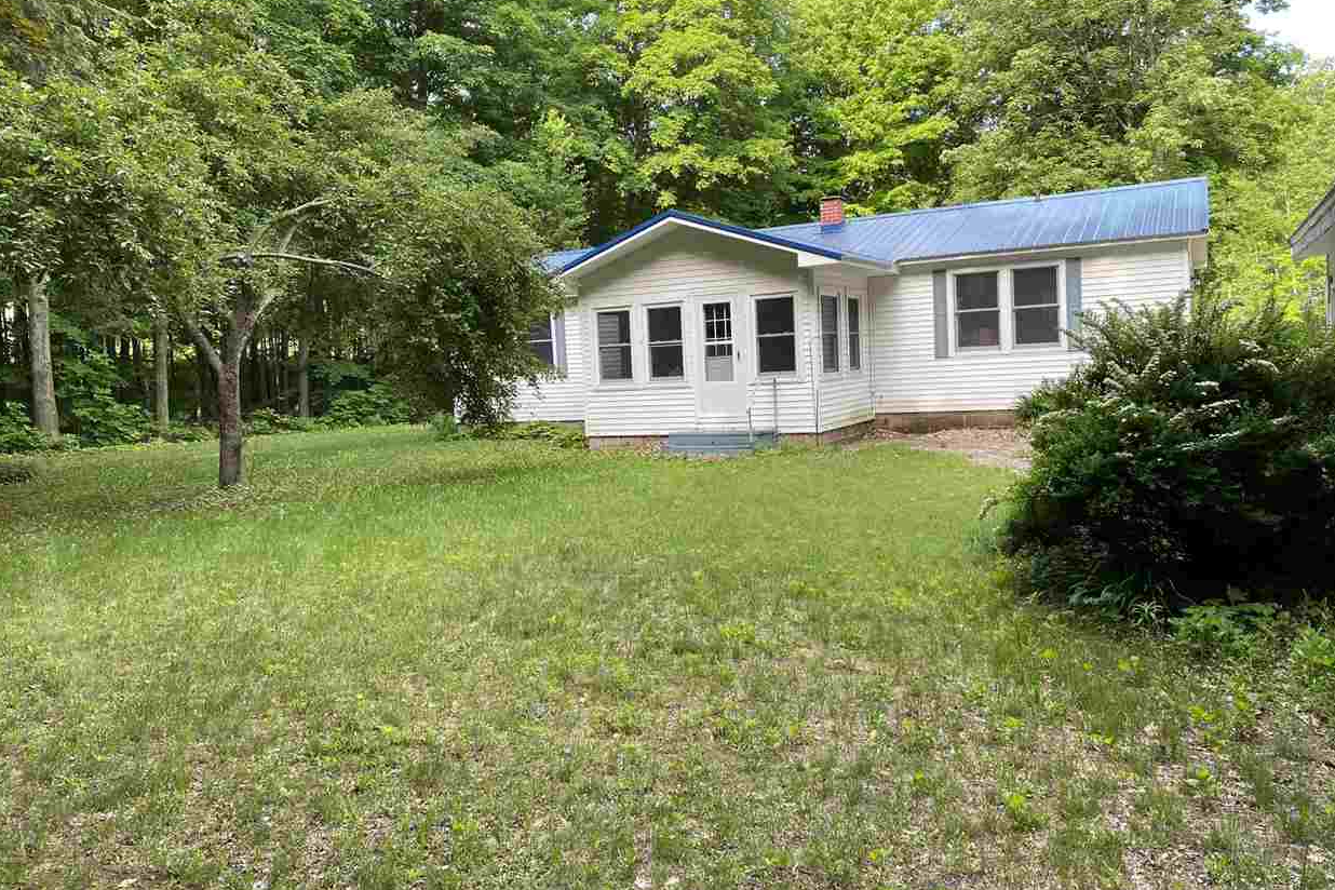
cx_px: 651
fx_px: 1038
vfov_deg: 46.4
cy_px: 450
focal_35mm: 28
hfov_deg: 65.5
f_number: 1.8
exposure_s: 1/143
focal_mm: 4.25
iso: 32
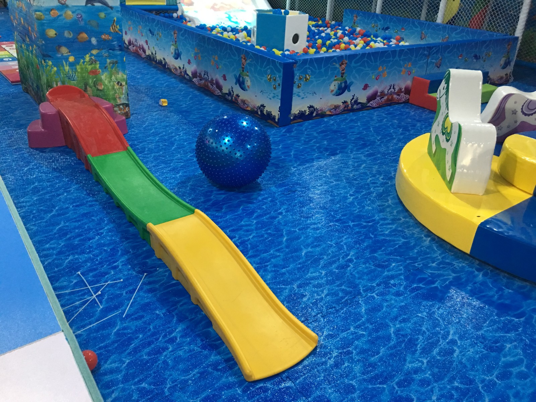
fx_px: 449
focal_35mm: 29
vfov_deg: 48.2
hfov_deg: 61.7
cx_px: 268
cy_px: 201
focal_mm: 4.15
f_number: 2.2
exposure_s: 1/10
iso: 80
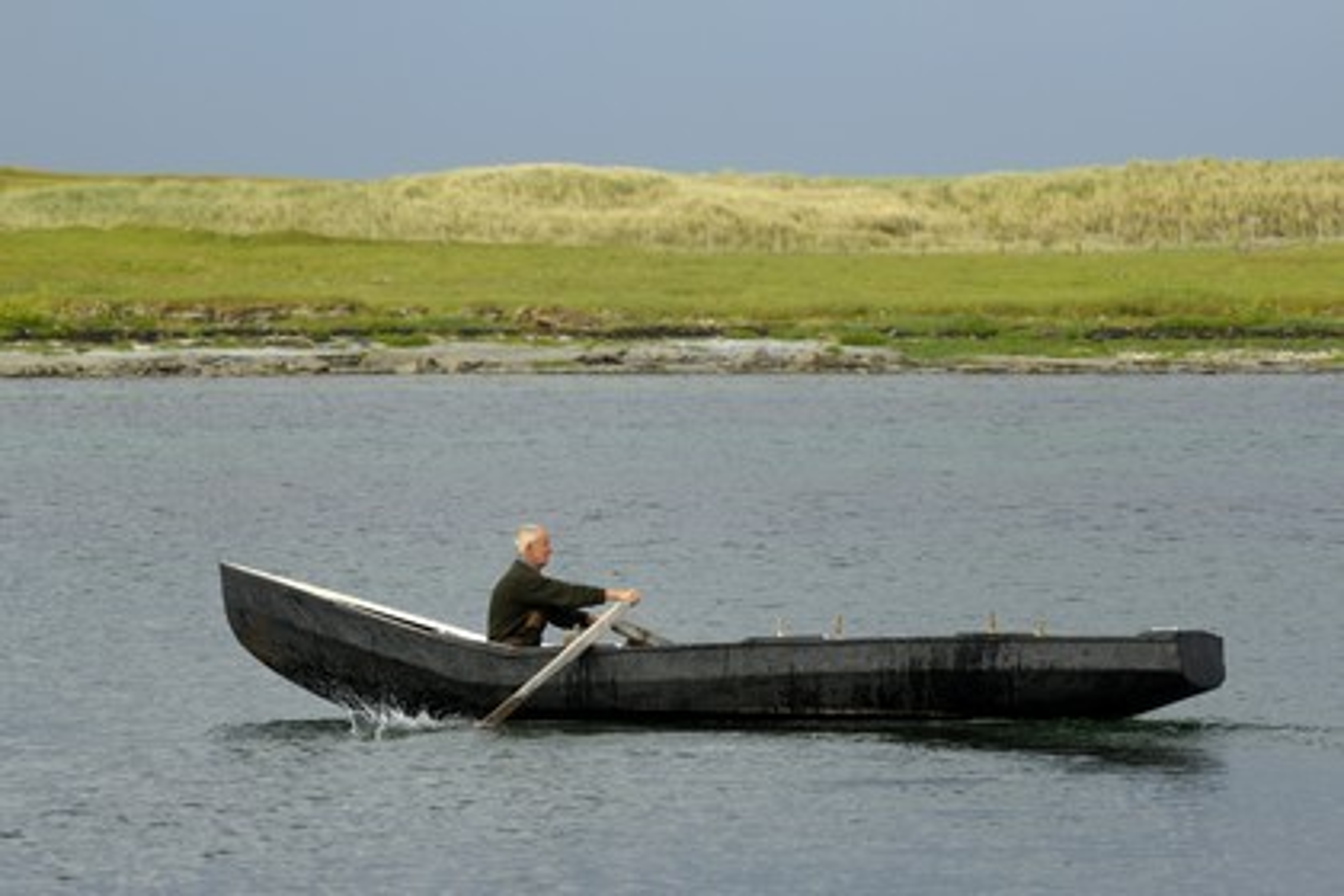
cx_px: 672
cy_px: 448
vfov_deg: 4.6
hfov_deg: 6.9
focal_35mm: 300
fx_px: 11199
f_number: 6
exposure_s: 1/320
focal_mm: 200
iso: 100
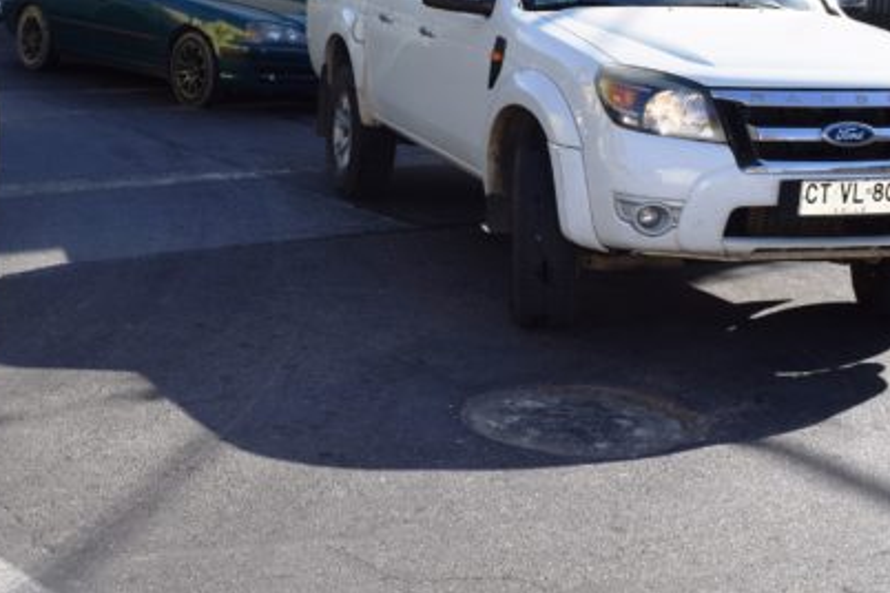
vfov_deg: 20.5
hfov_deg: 30.0
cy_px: 173
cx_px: 219
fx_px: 1630
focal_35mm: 66
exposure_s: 1/200
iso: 100
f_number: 8
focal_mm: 23
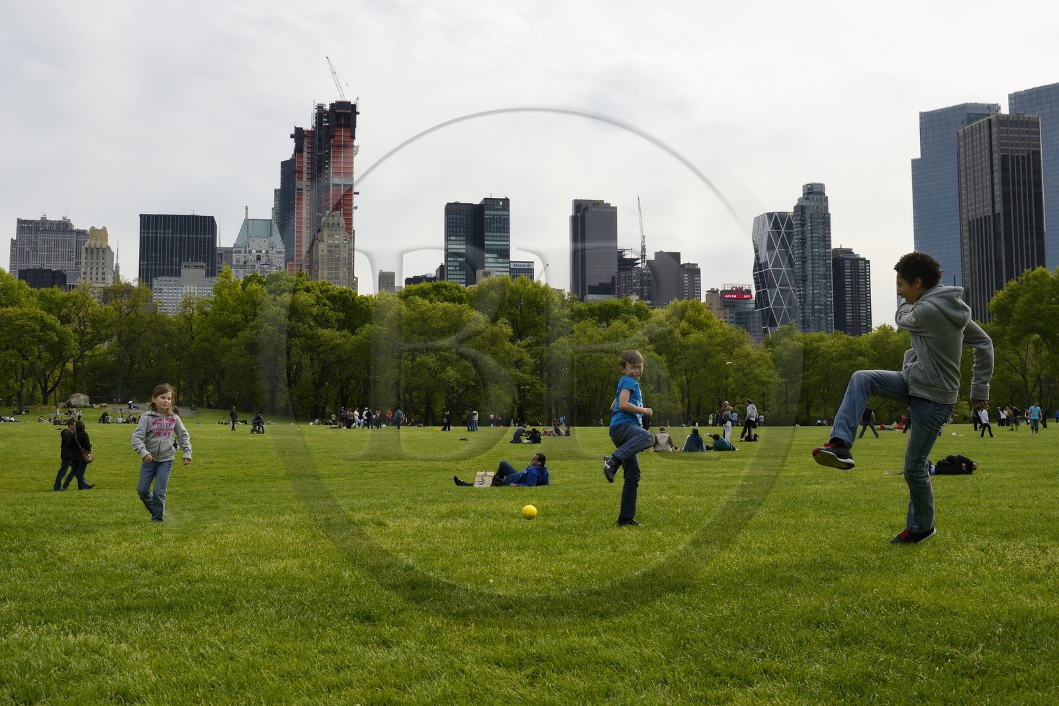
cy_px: 353
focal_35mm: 32
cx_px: 530
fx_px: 941
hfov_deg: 58.7
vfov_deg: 41.1
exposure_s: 1/640
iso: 400
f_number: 9
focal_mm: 32
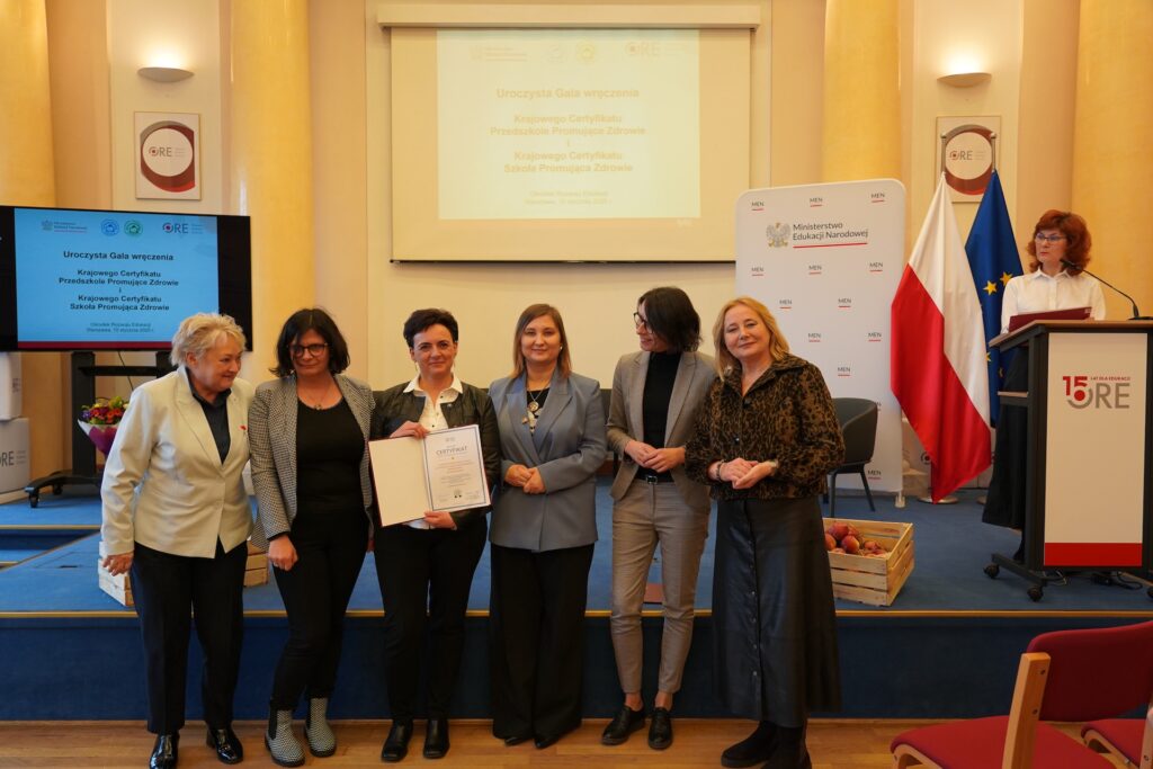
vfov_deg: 49.6
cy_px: 384
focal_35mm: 26
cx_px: 576
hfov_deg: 69.4
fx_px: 833
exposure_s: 1/160
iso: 1600
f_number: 4
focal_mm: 26
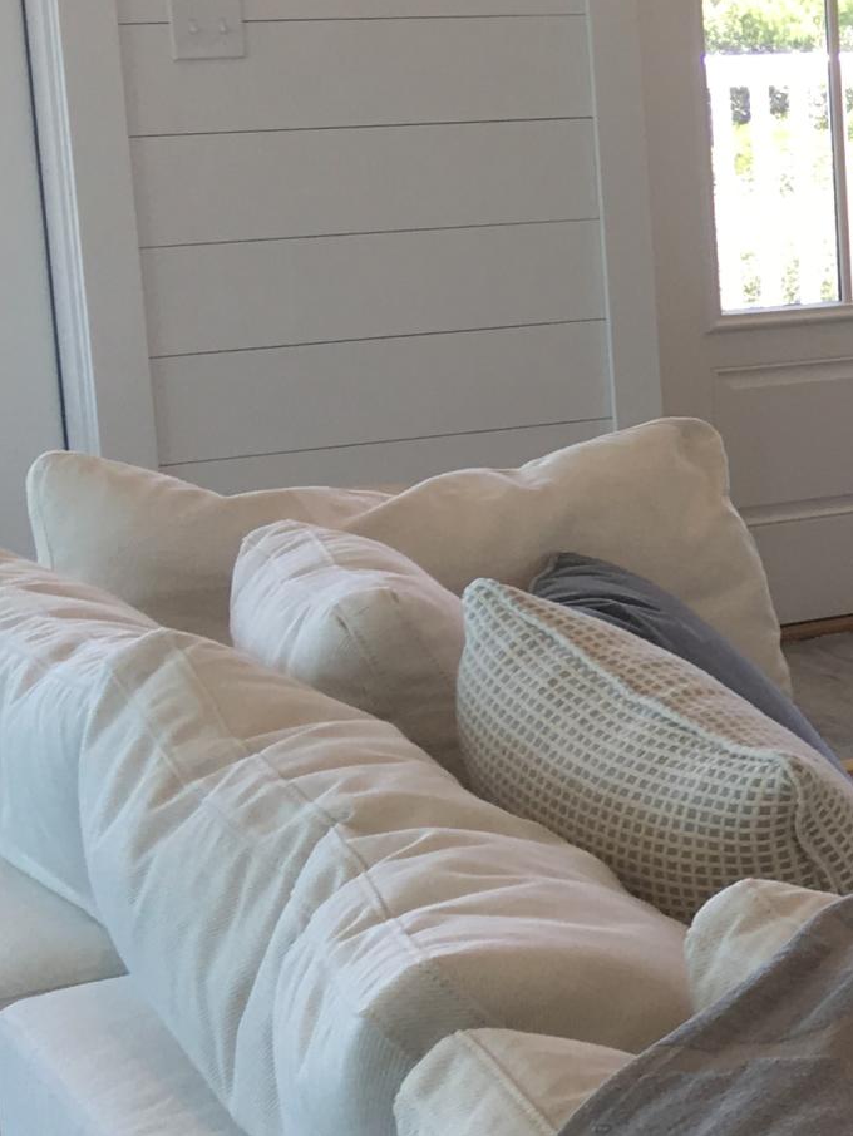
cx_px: 1698
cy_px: 563
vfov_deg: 20.4
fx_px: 3153
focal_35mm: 96
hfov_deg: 13.3
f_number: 2.2
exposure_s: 1/30
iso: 25
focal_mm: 4.15
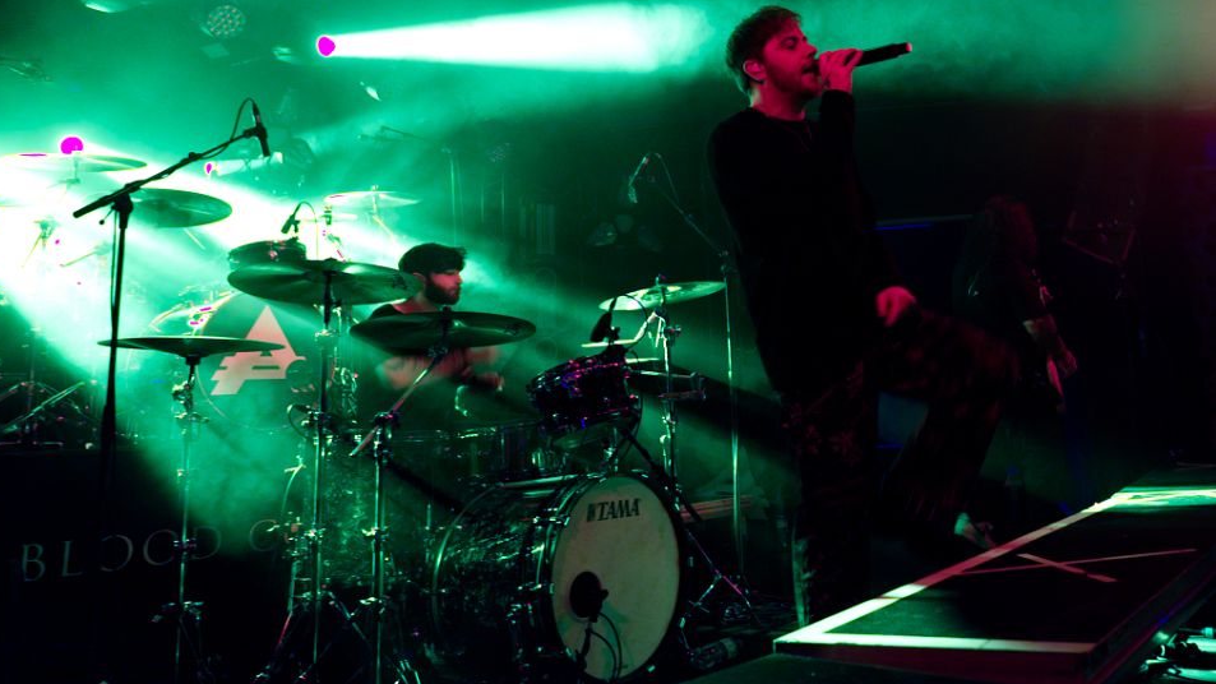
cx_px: 582
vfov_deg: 51.5
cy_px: 355
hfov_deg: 81.2
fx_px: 709
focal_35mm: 22
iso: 400
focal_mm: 20
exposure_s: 1/30
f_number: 2.8
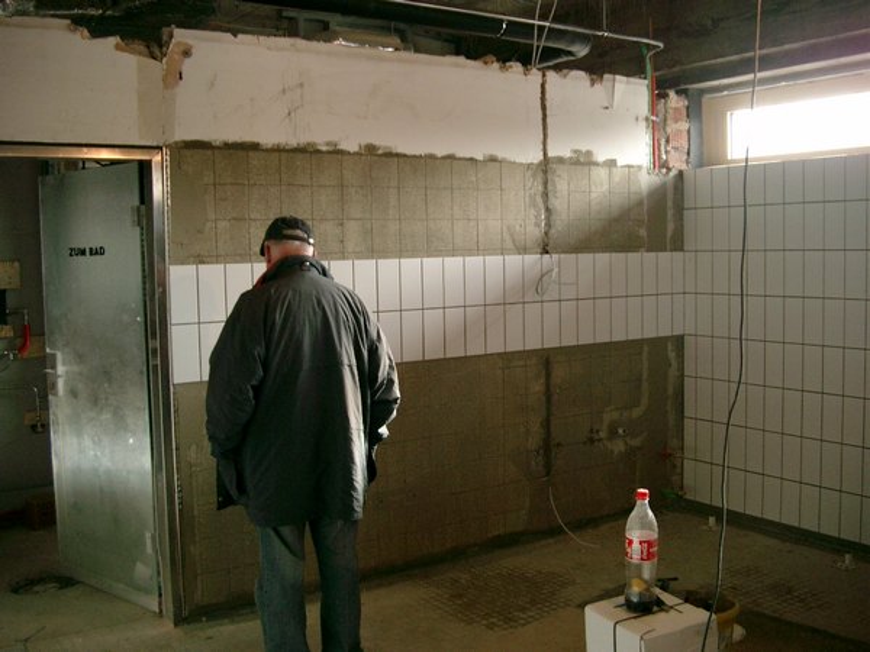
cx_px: 435
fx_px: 930
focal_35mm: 37
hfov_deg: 50.1
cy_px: 326
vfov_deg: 38.7
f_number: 2.6
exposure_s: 1/80
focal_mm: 7.6
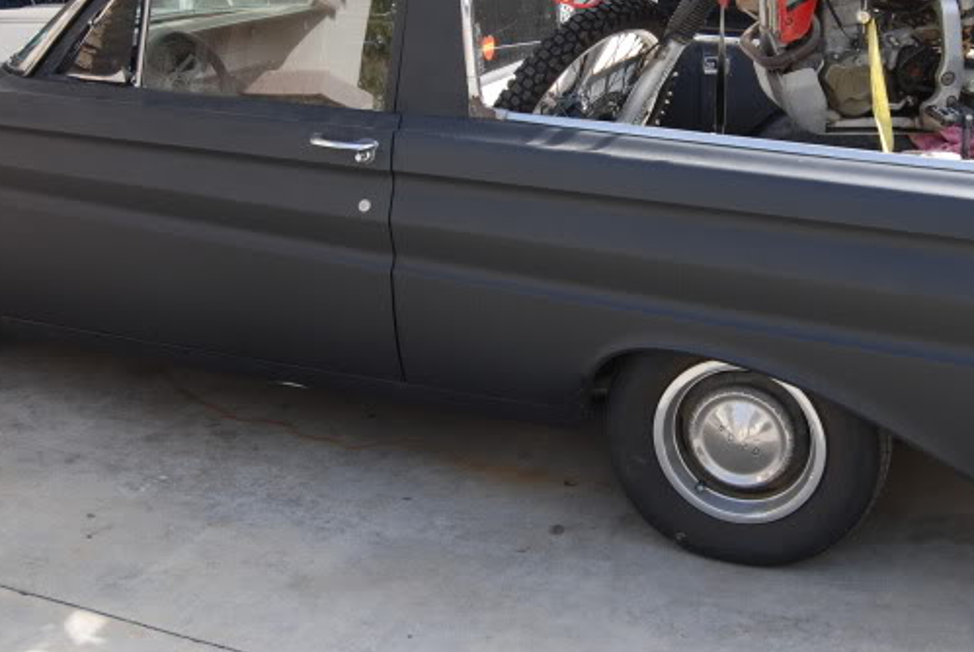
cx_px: 610
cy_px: 177
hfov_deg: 40.8
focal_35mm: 48
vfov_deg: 27.8
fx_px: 1300
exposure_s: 1/125
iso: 110
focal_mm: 20
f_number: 5.6
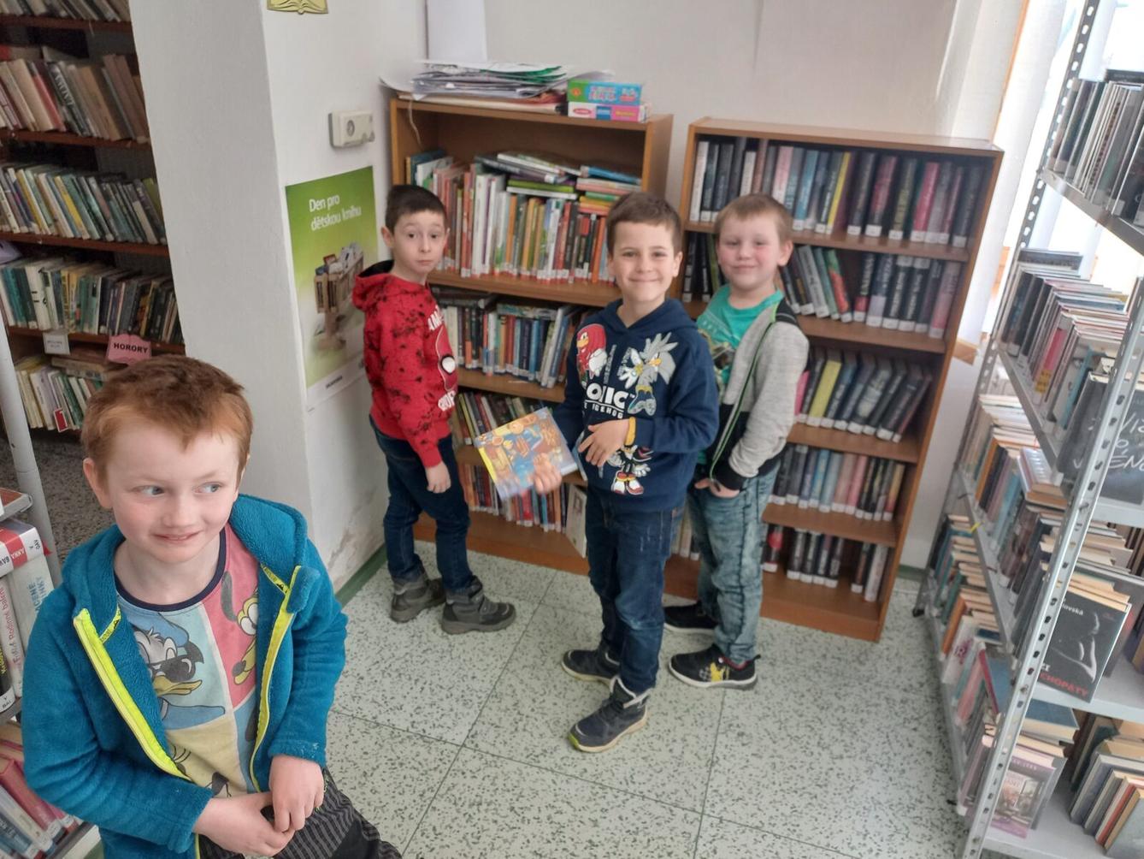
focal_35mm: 25
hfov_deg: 69.4
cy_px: 430
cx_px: 572
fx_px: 826
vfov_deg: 54.9
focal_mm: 4.65
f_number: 1.8
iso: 200
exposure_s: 1/50
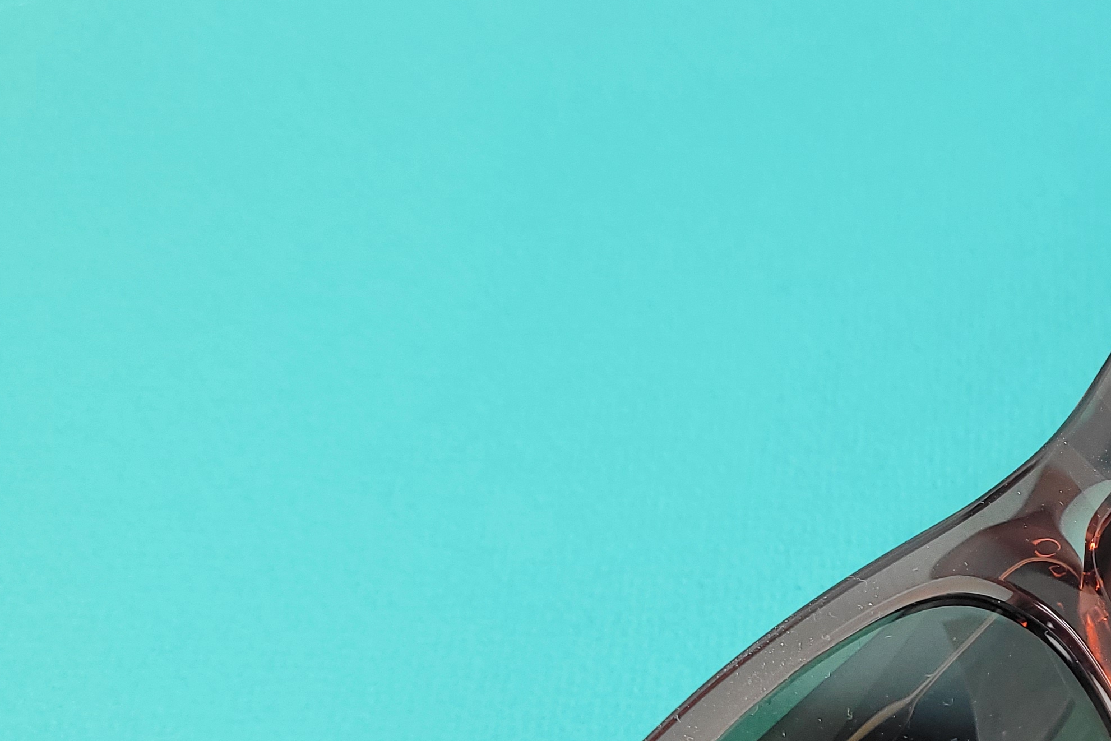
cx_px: 1113
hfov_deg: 33.2
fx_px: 1697
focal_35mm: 55
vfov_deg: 24.1
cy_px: 624
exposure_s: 1/100
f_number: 1.8
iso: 125
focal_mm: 5.4
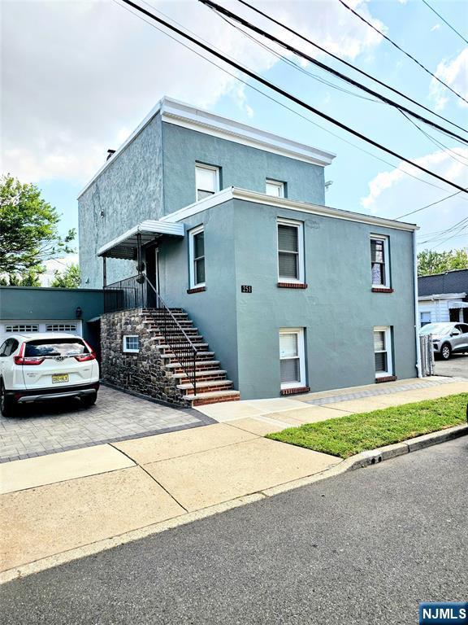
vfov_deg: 73.9
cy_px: 312
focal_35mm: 23
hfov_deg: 58.9
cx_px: 234
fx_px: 415
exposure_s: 1/655
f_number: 1.7
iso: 10
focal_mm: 6.3
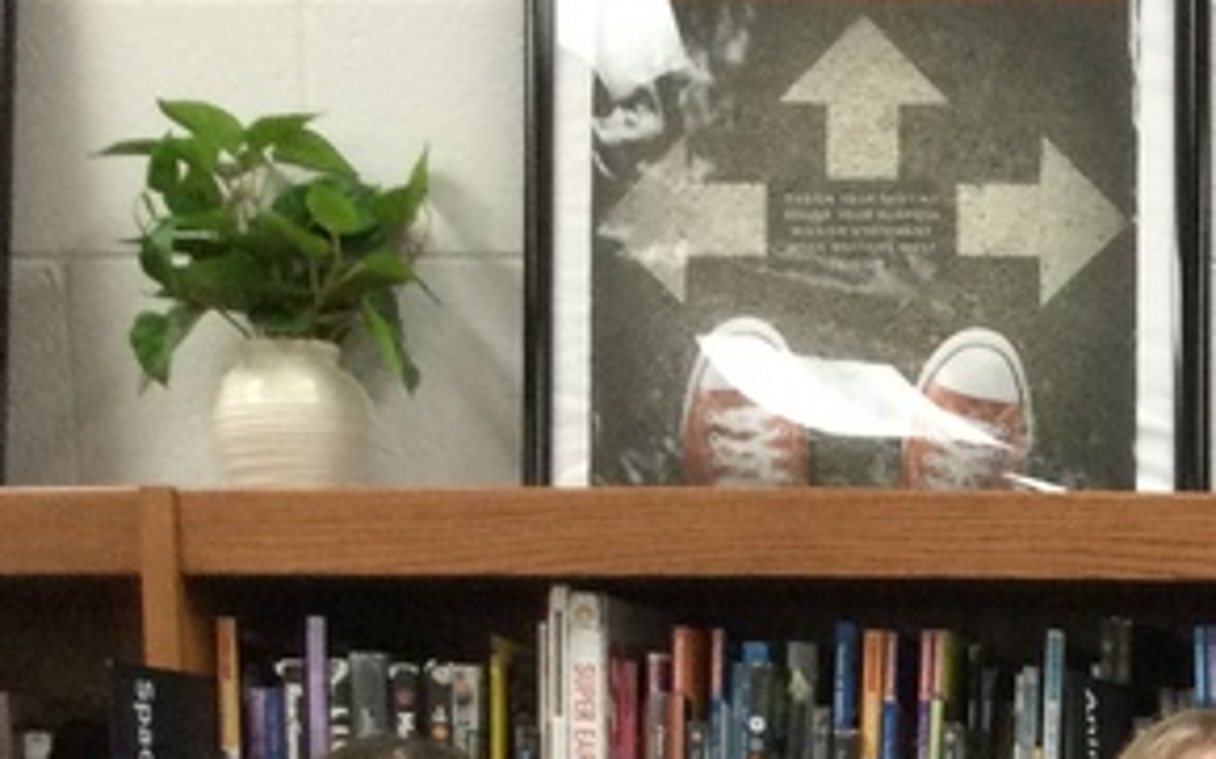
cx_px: 1950
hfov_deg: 16.1
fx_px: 3843
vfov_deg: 10.5
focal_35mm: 116
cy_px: 1413
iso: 80
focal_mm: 3.3
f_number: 2.4
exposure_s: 1/30
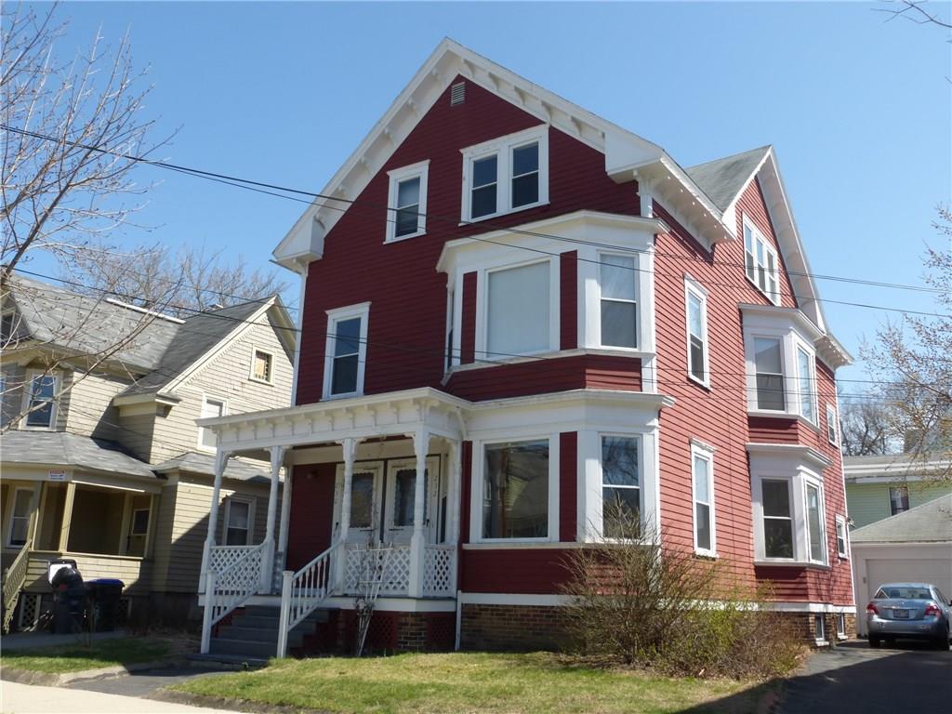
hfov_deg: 58.4
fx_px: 853
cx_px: 476
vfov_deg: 45.4
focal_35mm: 31
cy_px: 357
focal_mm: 5.4
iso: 100
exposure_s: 1/500
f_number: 4
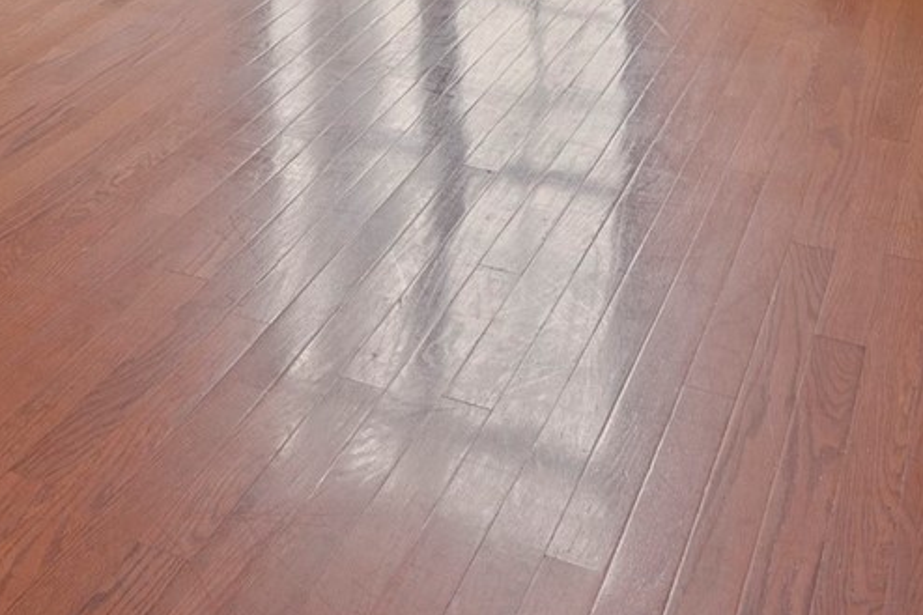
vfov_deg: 16.8
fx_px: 1692
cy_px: -521
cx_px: 19
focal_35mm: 66
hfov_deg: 28.8
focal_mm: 16
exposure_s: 1/2
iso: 250
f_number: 9
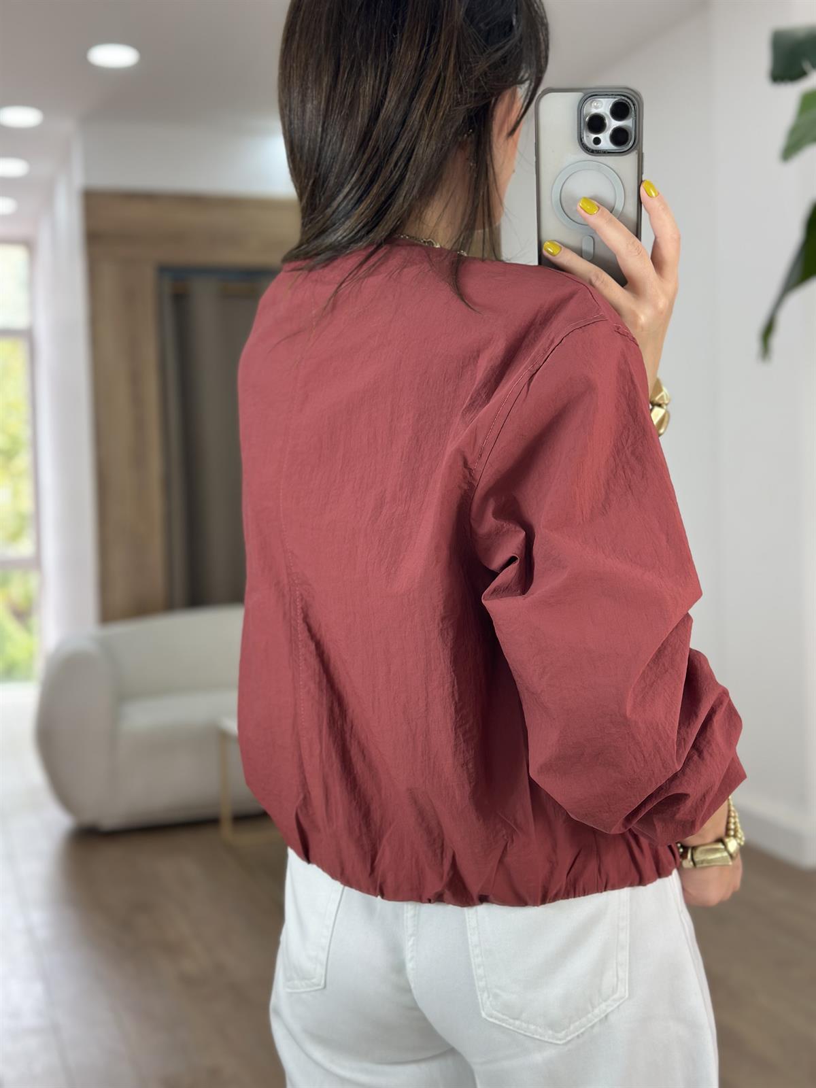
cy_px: 544
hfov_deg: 30.3
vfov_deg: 39.7
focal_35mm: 48
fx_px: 1509
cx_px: 408
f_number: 1.78
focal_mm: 6.86
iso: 80
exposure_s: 1/141
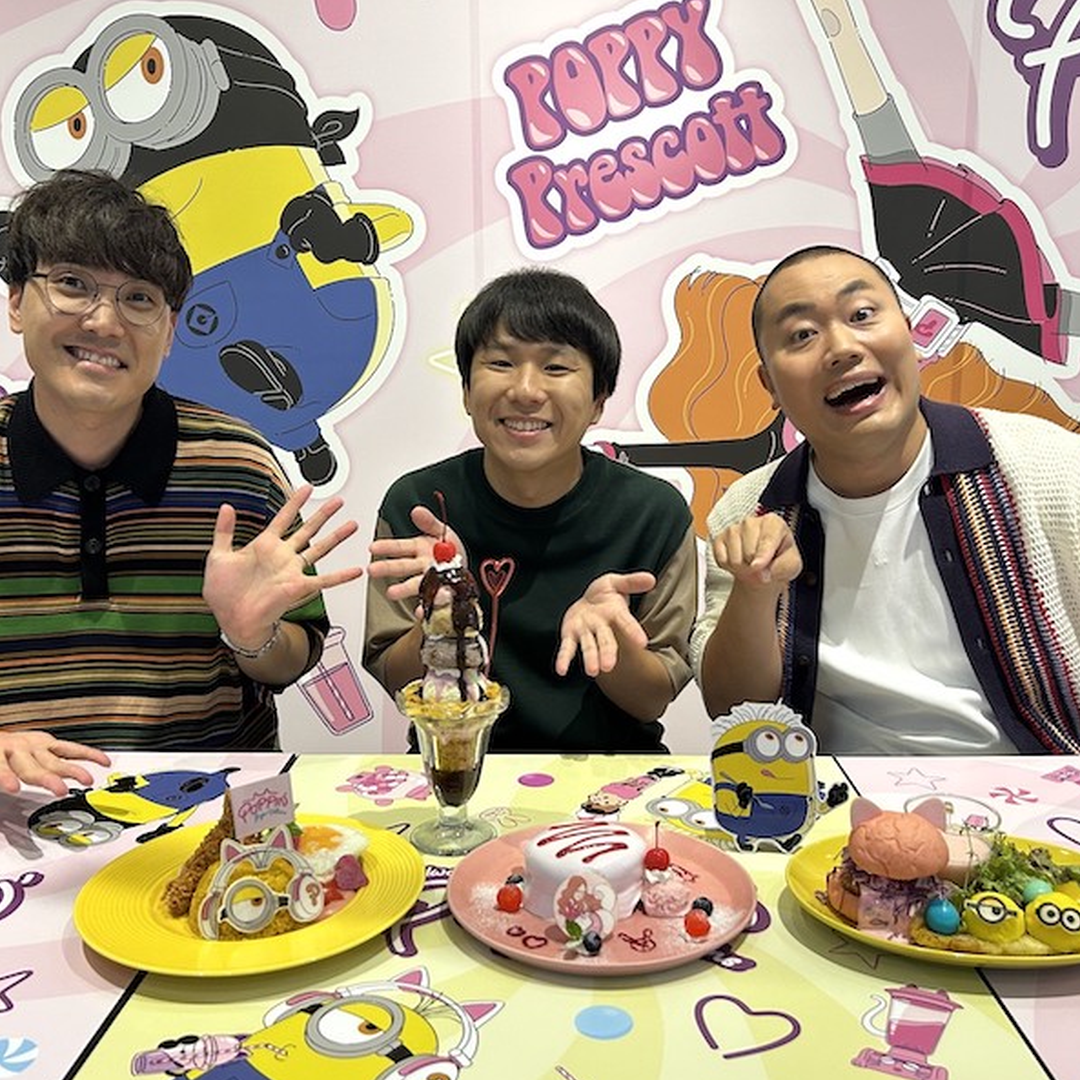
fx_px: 1094
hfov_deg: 52.5
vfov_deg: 52.5
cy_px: 543
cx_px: 552
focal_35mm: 31
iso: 125
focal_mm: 5.7
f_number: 1.5
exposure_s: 1/100
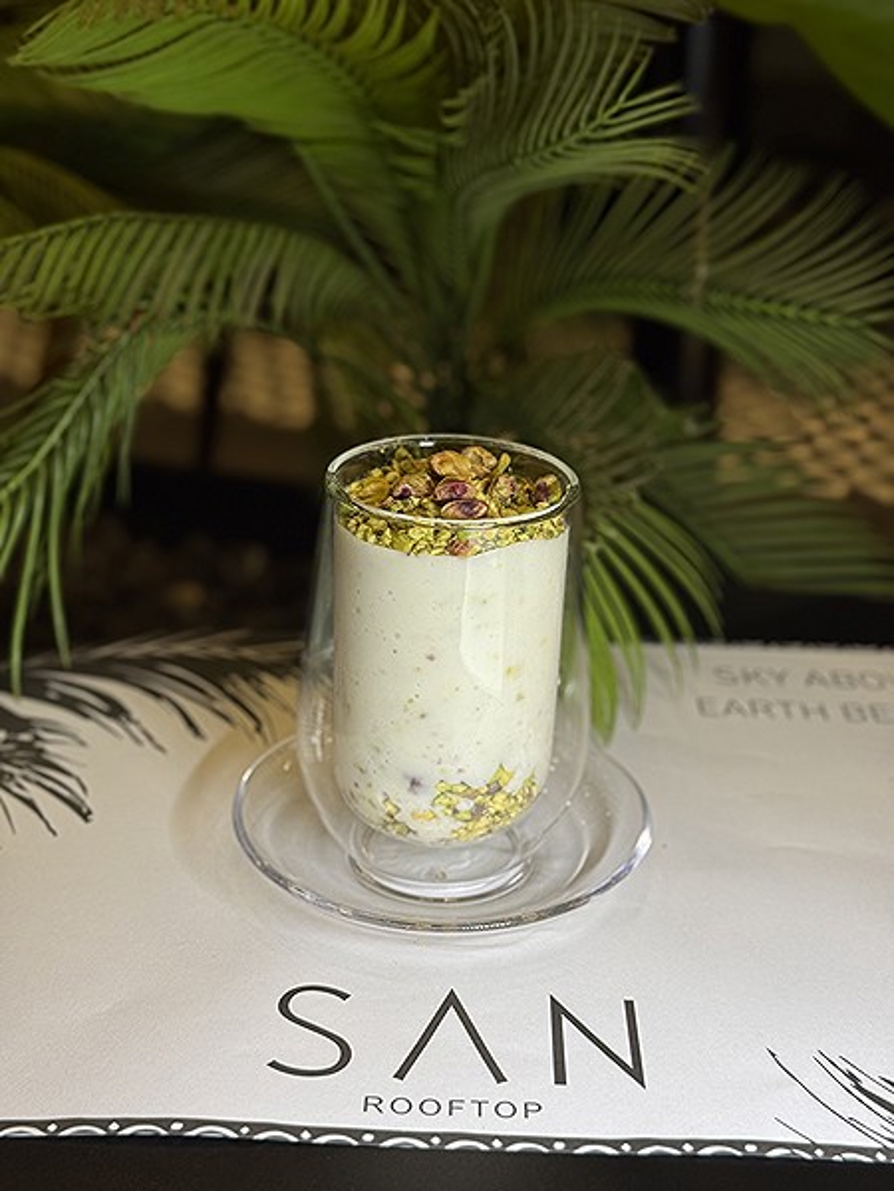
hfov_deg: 30.3
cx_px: 447
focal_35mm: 48
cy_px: 596
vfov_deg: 39.7
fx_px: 1653
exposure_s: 1/100
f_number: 1.78
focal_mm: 6.76
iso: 100
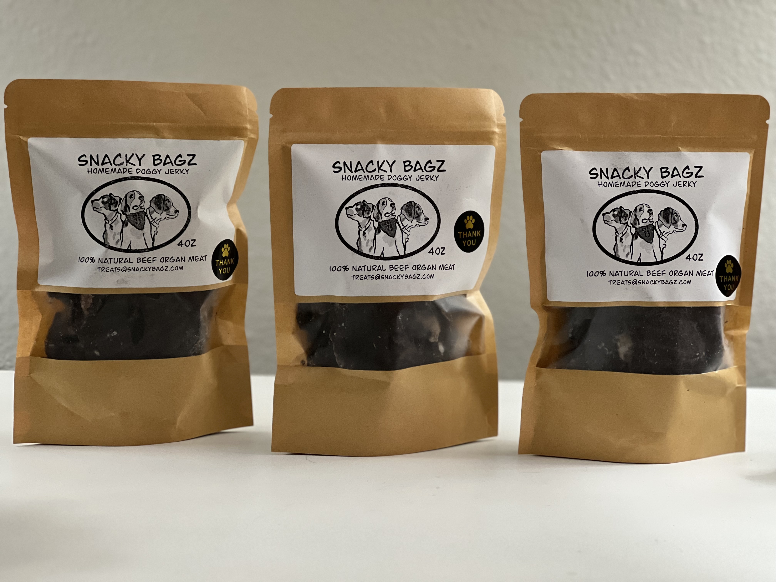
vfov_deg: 19.1
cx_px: 388
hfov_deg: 25.3
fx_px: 1726
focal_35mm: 77
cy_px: 291
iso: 320
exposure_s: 1/30
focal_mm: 9
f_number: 2.8
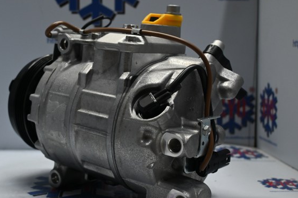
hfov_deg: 36.8
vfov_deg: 25.2
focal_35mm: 54
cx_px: 108
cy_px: 85
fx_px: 445
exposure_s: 1/125
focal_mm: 25
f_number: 4.2
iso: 720
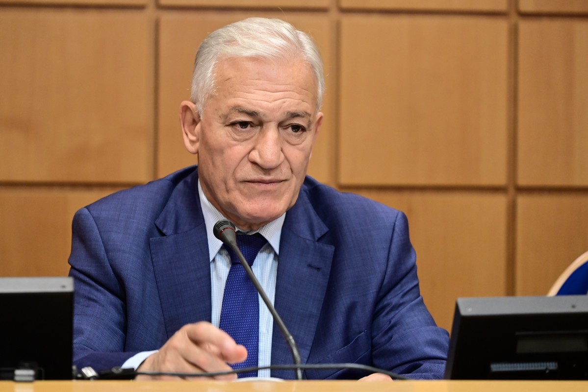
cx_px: 294
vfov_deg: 11.4
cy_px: 196
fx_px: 1960
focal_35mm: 120
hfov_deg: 17.1
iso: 2000
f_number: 4
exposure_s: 1/125
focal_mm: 120
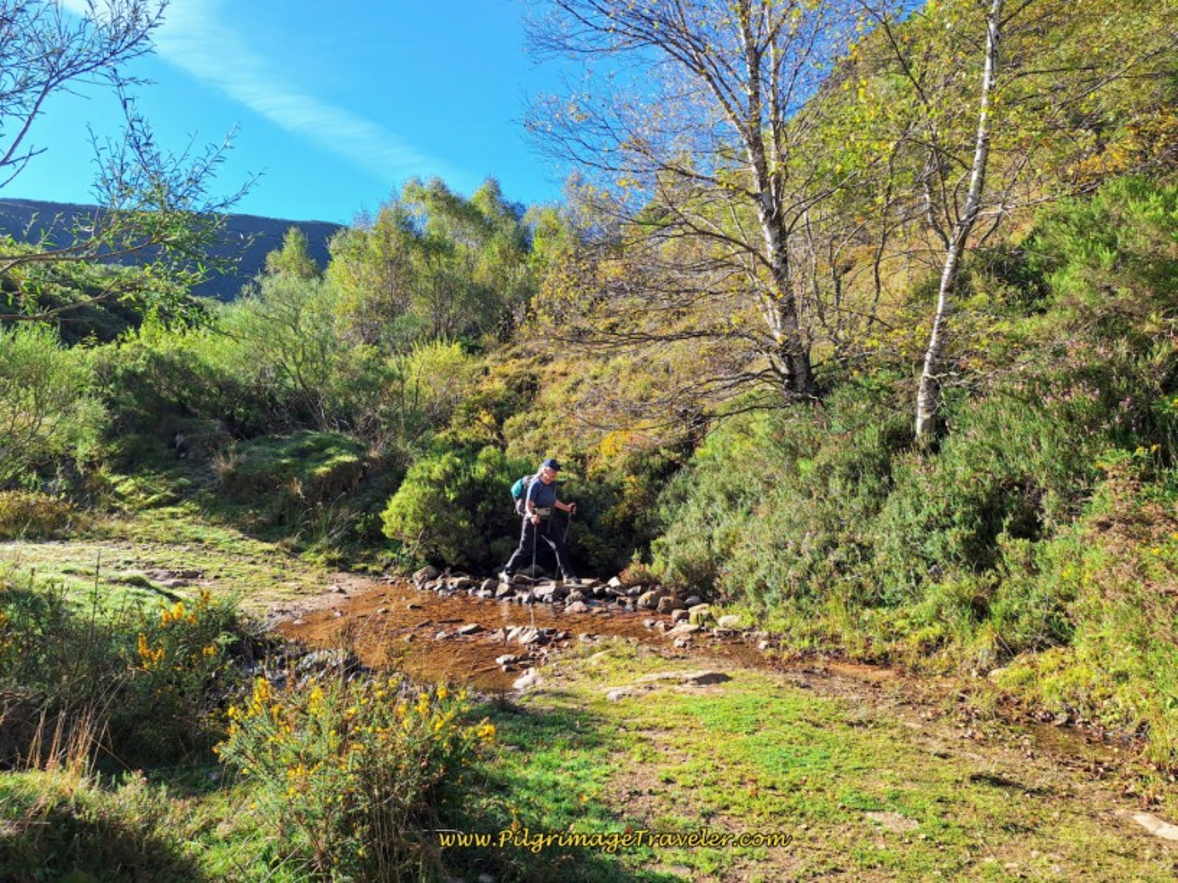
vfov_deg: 58.9
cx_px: 589
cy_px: 442
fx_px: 783
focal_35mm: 23
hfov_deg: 73.9
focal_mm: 5.54
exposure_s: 1/1054
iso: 40
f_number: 1.8
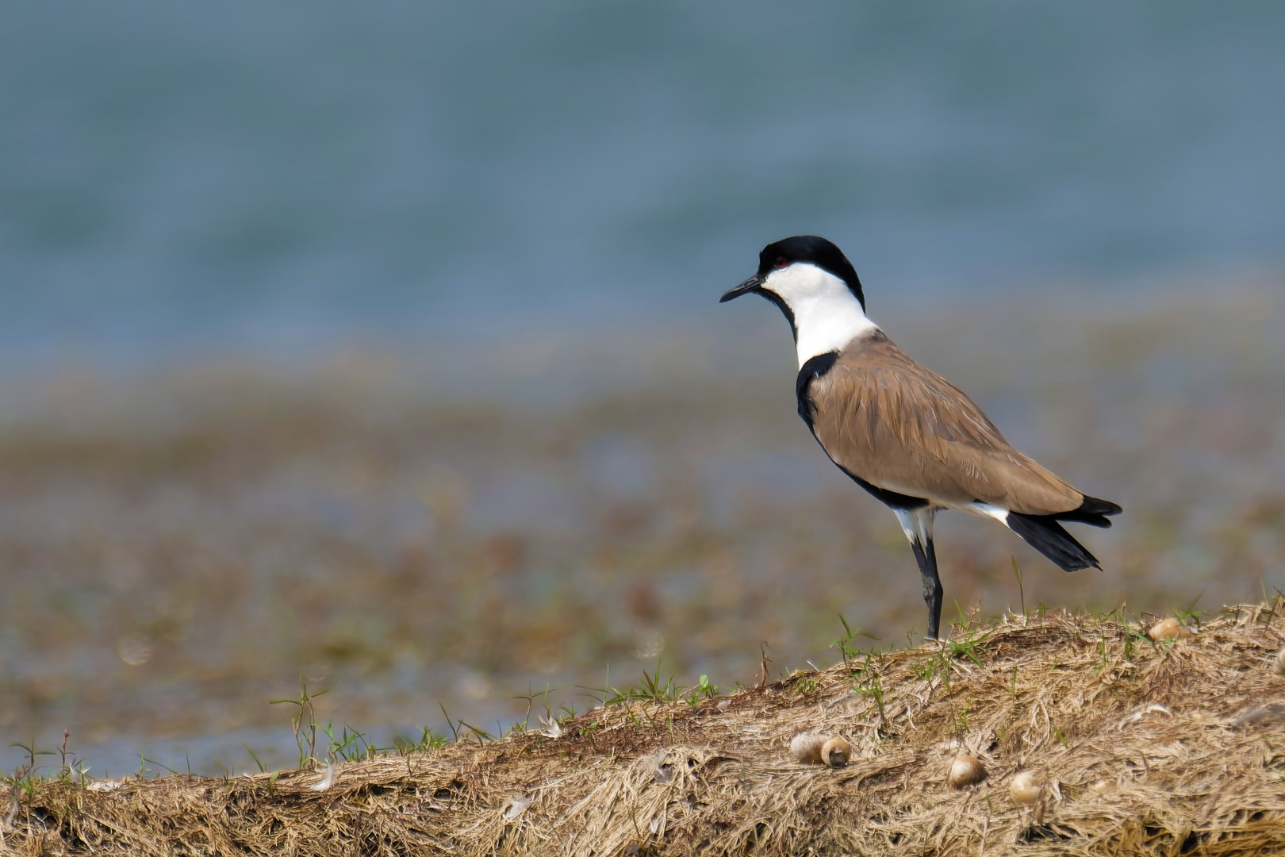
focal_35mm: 750
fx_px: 26769
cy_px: 428
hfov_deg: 2.7
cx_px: 642
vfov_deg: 1.8
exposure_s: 1/1600
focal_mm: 500
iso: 360
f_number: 6.3
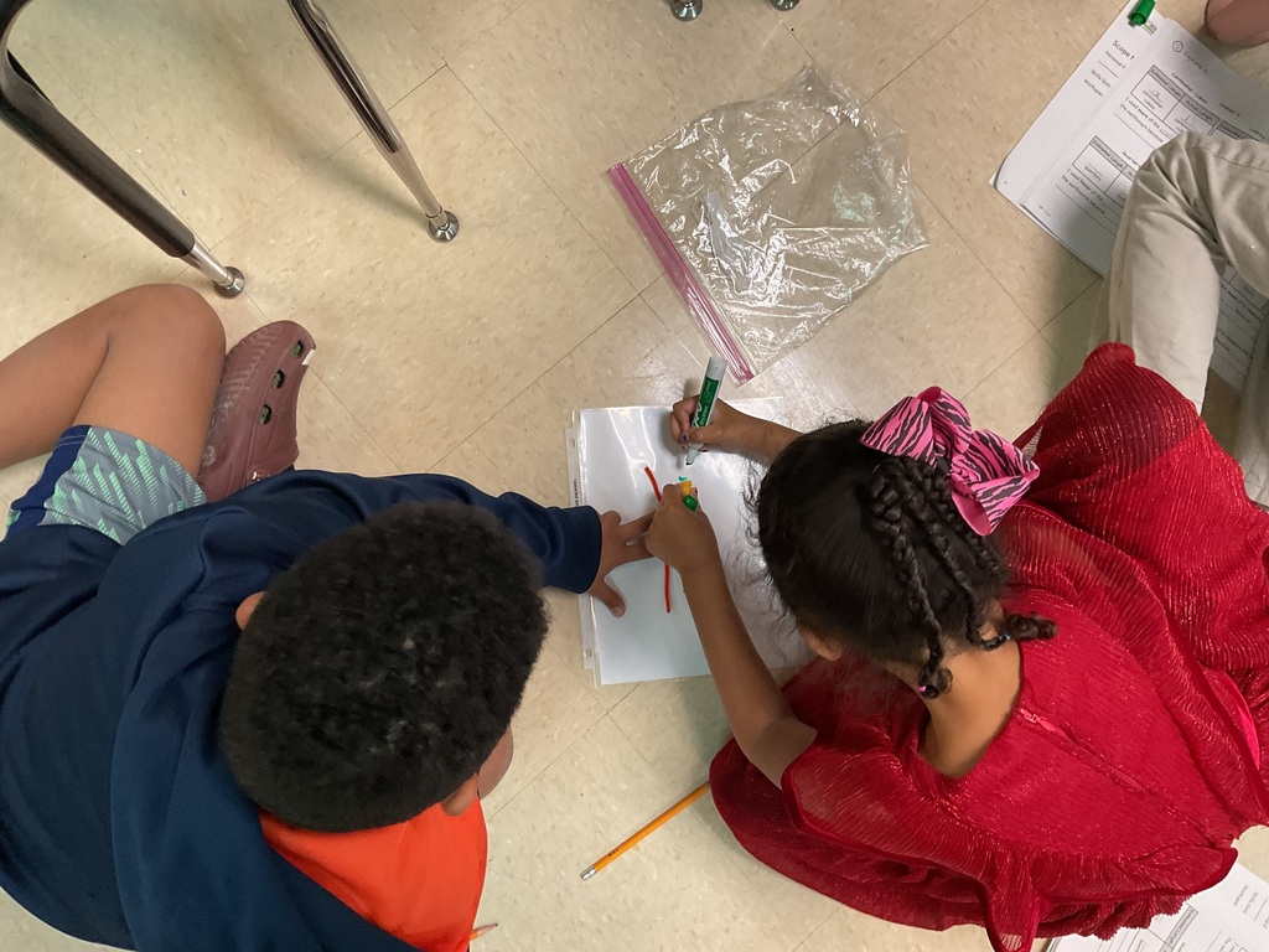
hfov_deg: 61.7
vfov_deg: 48.2
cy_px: 476
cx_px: 634
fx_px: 1063
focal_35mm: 29
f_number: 1.8
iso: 100
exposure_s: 1/60
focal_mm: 3
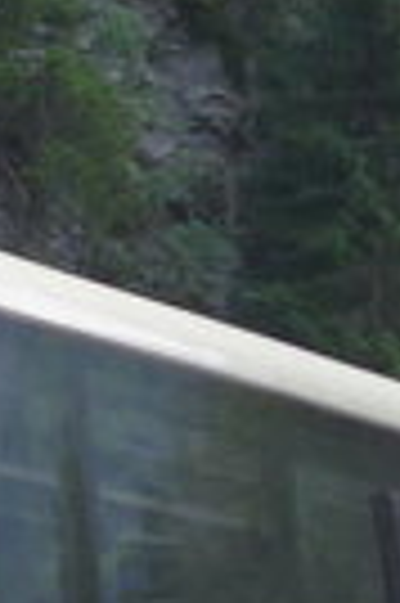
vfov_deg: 4.0
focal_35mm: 512
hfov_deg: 2.6
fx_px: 8555
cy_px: 562
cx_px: -1429
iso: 80
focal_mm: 11.3
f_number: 3.4
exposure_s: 1/200
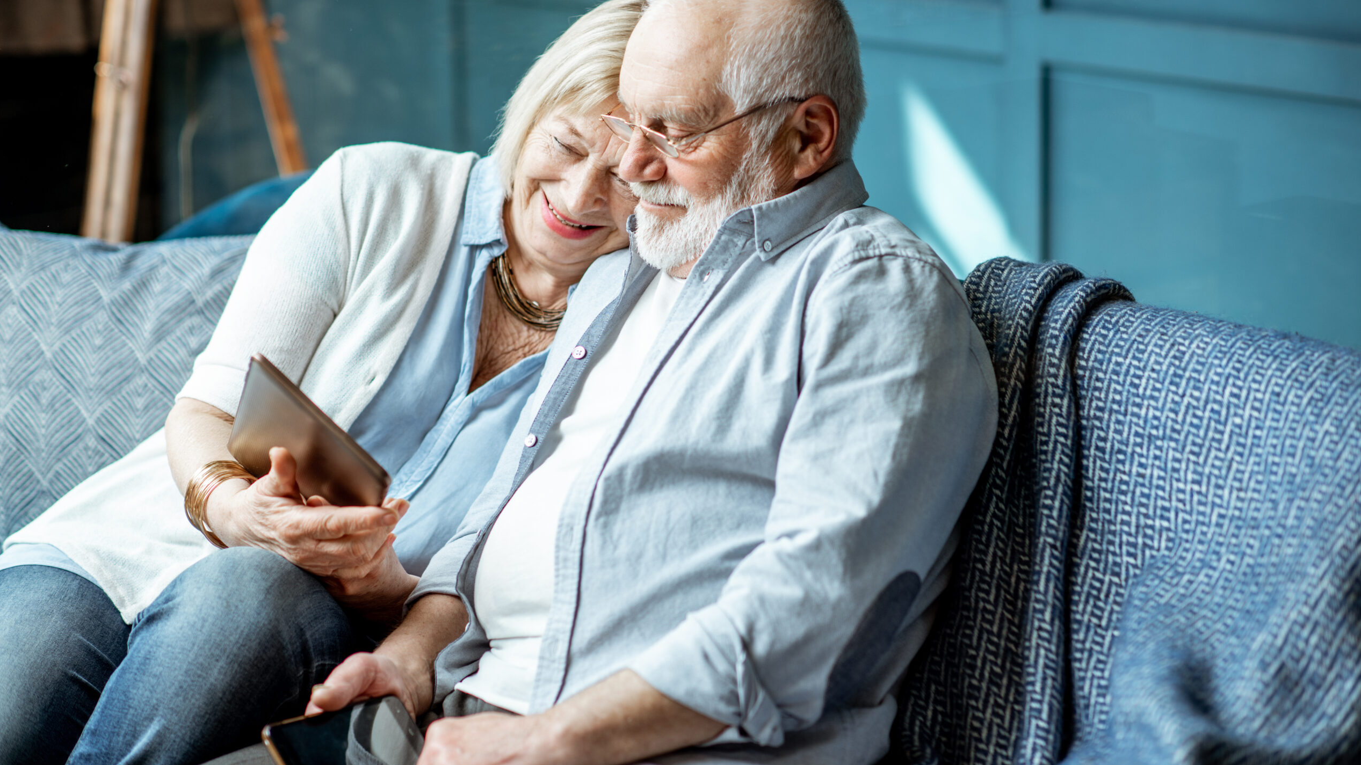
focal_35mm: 90
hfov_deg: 23.7
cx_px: 686
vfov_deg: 13.4
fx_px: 3248
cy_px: 334
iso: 160
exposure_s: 1/200
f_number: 2.2
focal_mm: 85
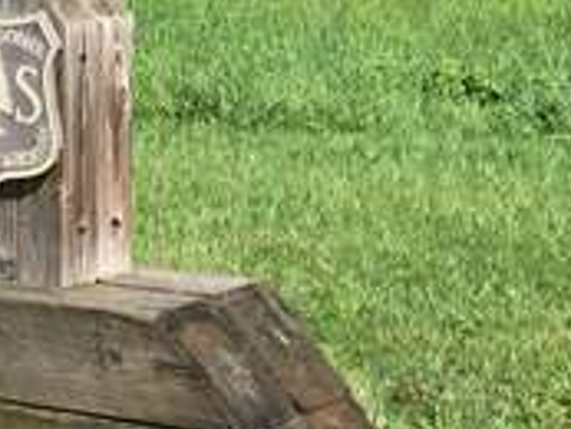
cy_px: -228
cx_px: 228
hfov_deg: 14.7
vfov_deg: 10.7
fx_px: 2212
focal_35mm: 134
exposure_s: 1/1199
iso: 32
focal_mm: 4.15
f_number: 2.2
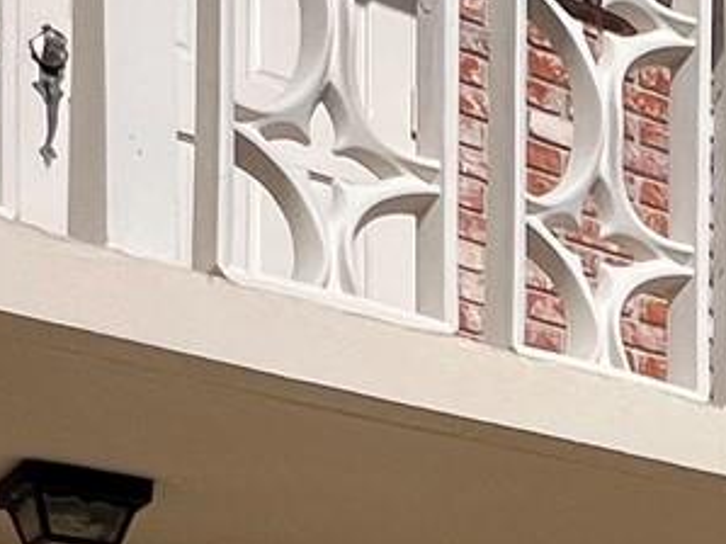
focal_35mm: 89
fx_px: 1866
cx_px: 867
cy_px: 1037
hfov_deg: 20.6
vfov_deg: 14.3
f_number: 1.8
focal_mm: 1.57
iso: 40
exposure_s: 1/5525
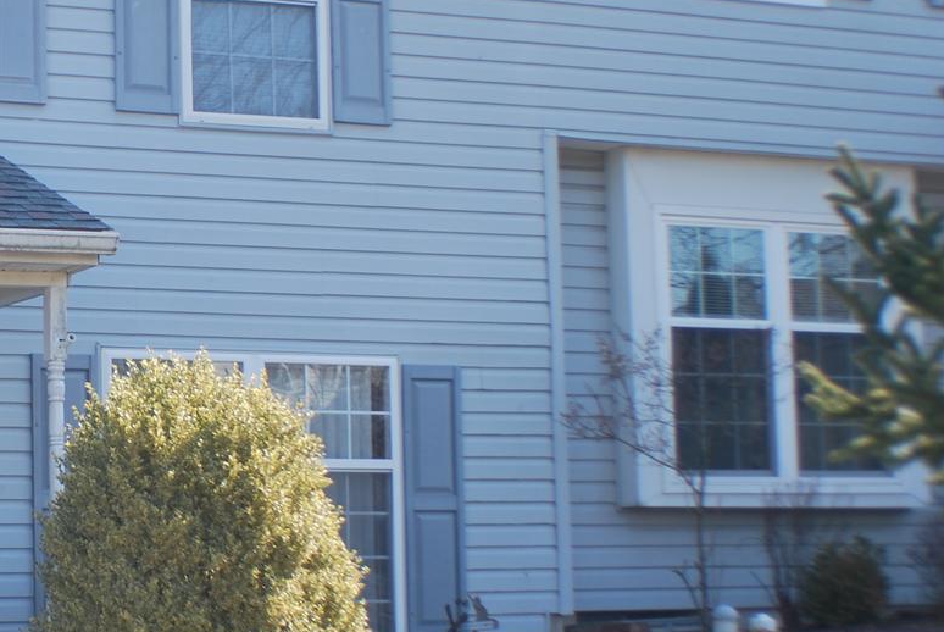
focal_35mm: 119
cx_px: -118
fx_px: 3124
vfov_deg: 11.5
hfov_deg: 16.6
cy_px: 287
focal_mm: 30
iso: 100
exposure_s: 1/200
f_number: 7.1
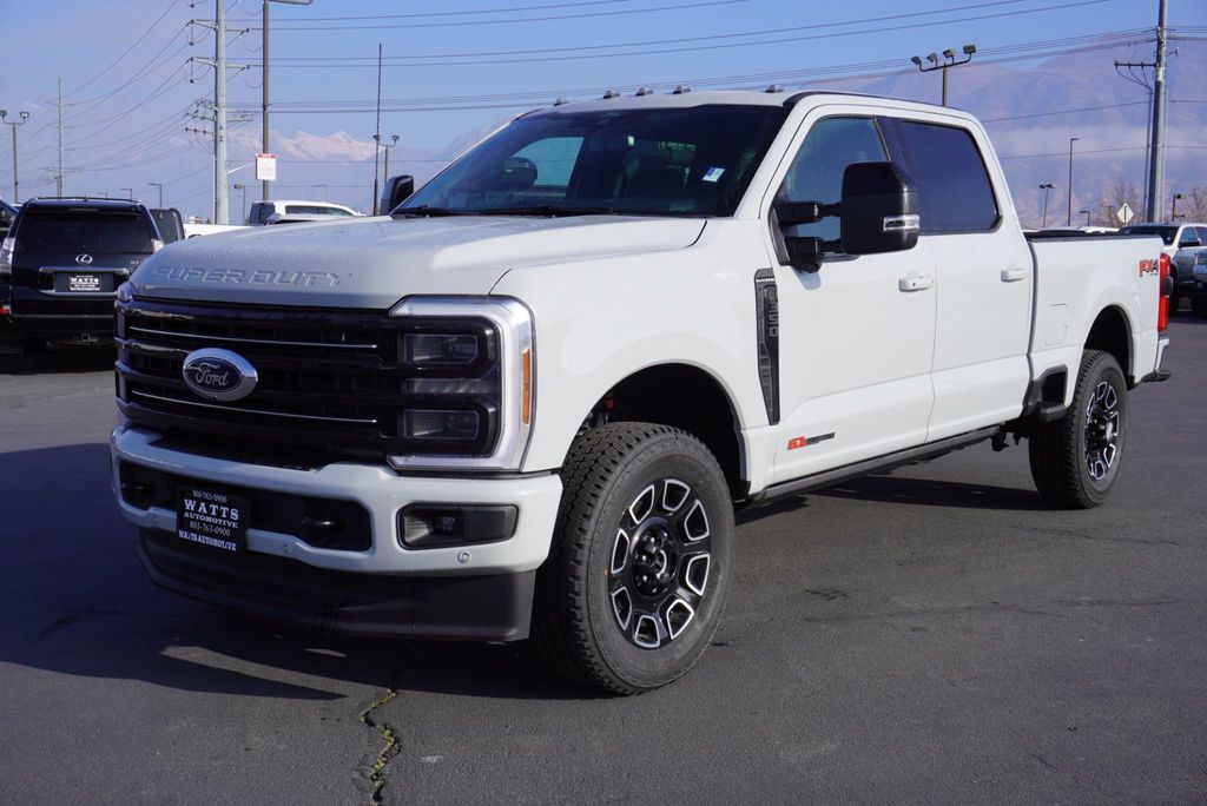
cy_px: 403
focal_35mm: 42
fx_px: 1409
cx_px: 604
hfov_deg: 46.4
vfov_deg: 31.9
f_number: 11
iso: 100
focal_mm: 28
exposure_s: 1/160
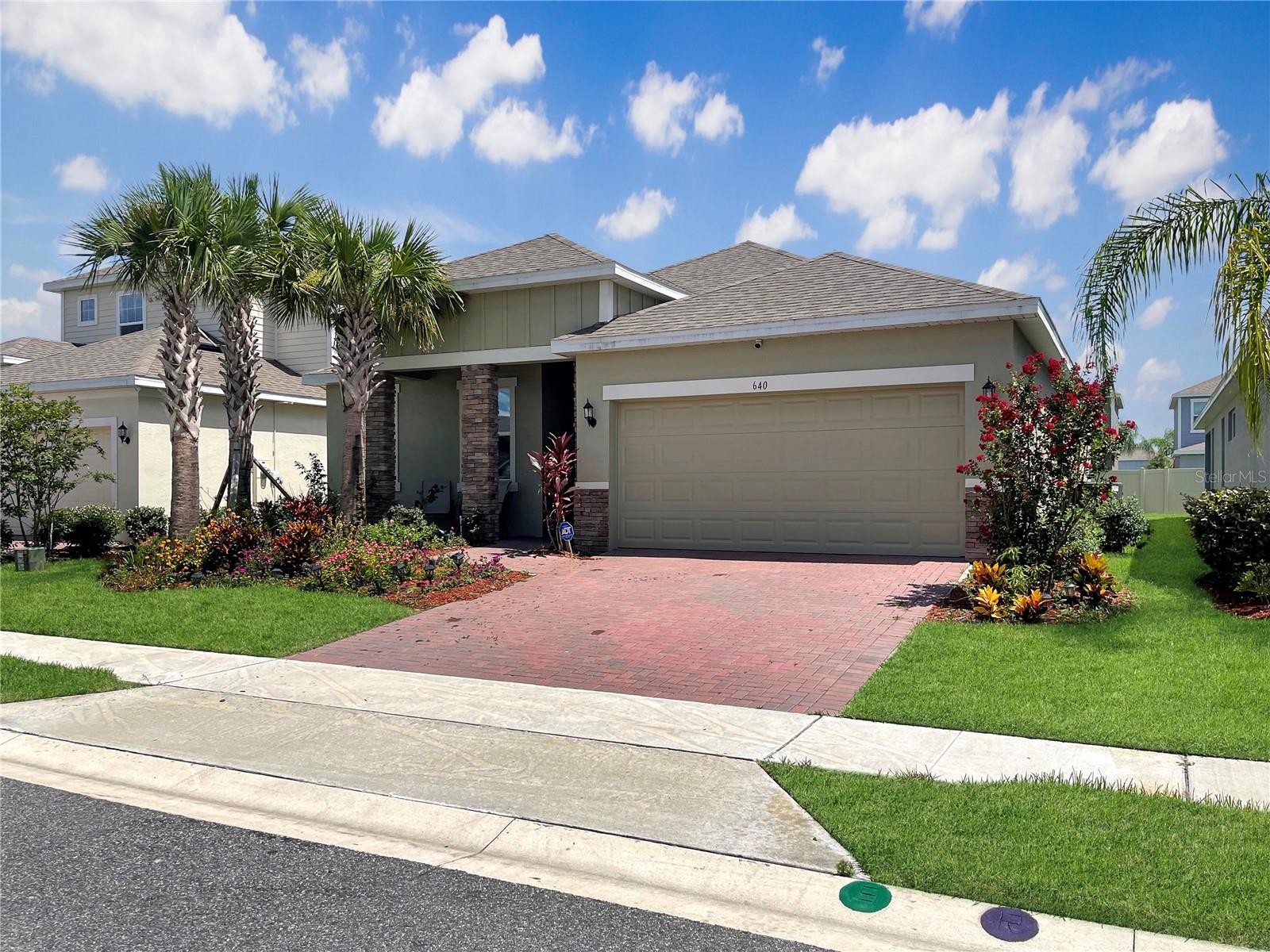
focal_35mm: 25
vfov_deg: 54.9
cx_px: 635
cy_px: 476
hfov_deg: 69.4
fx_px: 917
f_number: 1.6
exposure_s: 1/6250
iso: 32
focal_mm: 5.1
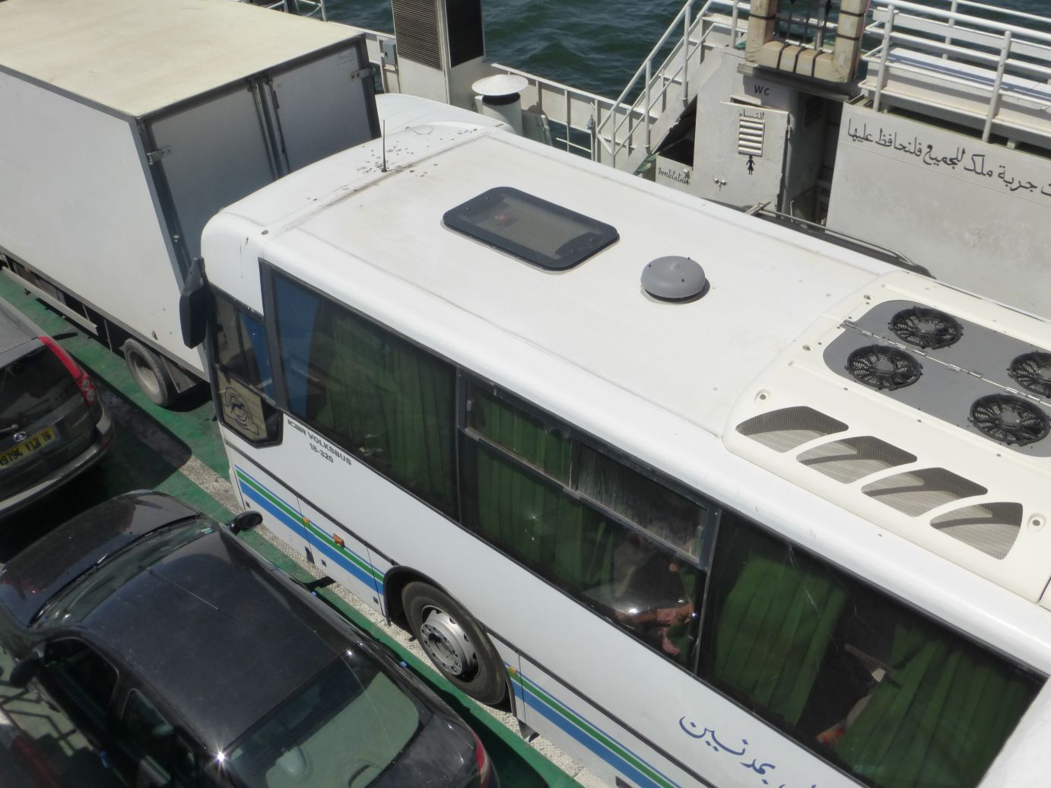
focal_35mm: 35
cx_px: 526
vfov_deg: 40.7
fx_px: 1062
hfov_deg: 52.6
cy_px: 394
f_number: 5
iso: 160
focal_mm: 6.1
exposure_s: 1/2000
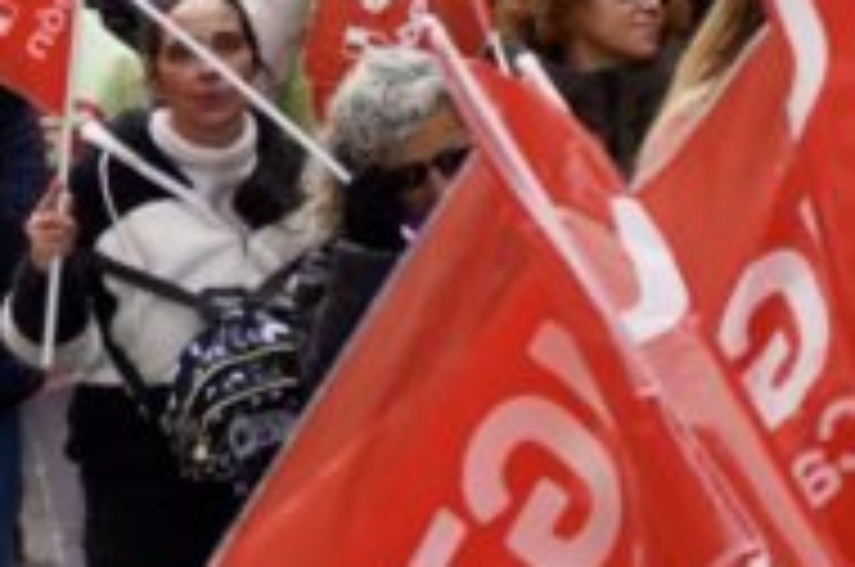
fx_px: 4481
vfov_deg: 7.2
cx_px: 1706
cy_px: -146
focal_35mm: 189
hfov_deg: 10.1
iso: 100
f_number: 4.5
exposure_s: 1/320
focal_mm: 35
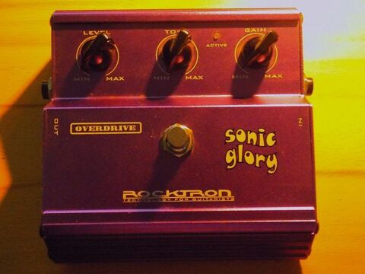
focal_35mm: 41
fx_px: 432
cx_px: 182
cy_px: 137
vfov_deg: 35.1
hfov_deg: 45.8
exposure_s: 1/20
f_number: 3.6
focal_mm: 7.3
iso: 1600
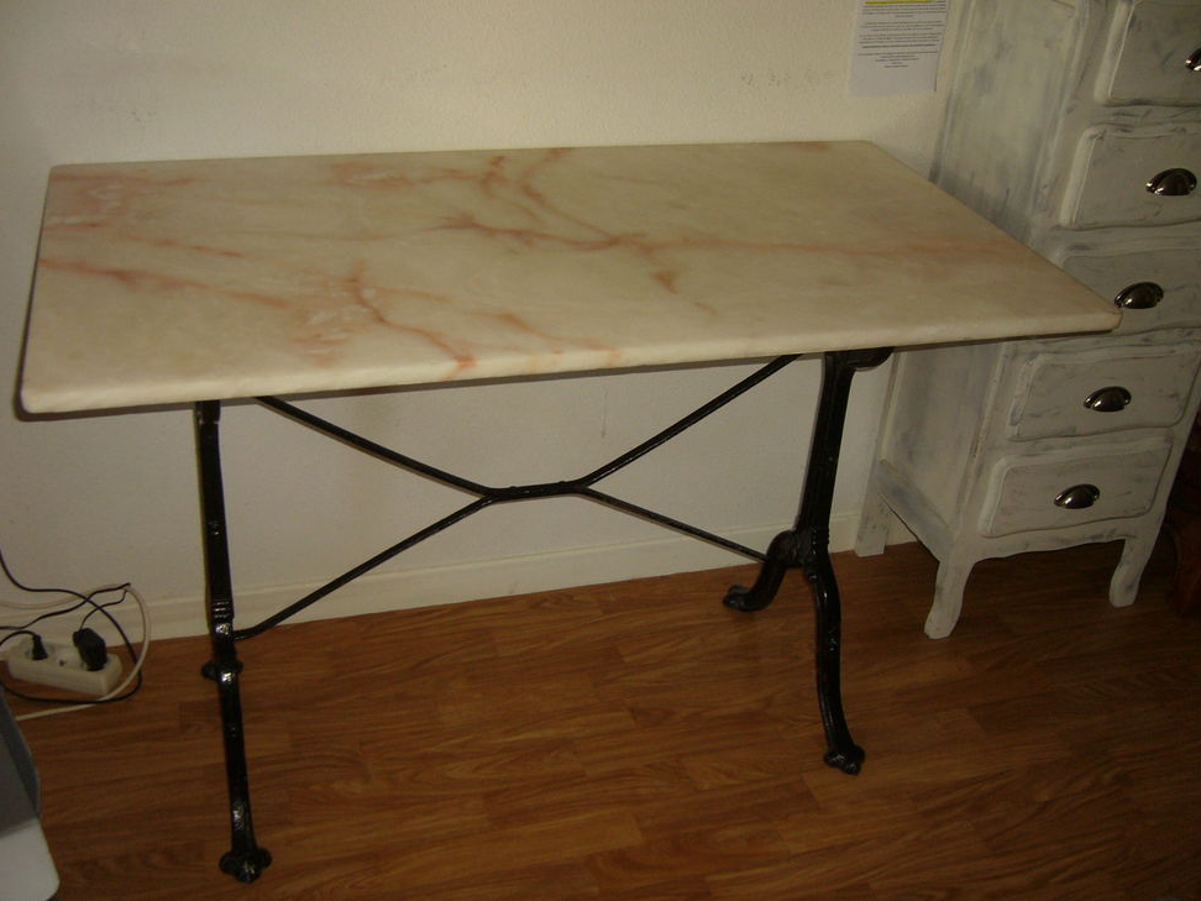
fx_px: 1249
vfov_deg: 39.7
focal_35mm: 36
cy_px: 454
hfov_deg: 51.4
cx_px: 605
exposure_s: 1/30
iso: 100
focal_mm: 5.8
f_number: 2.8
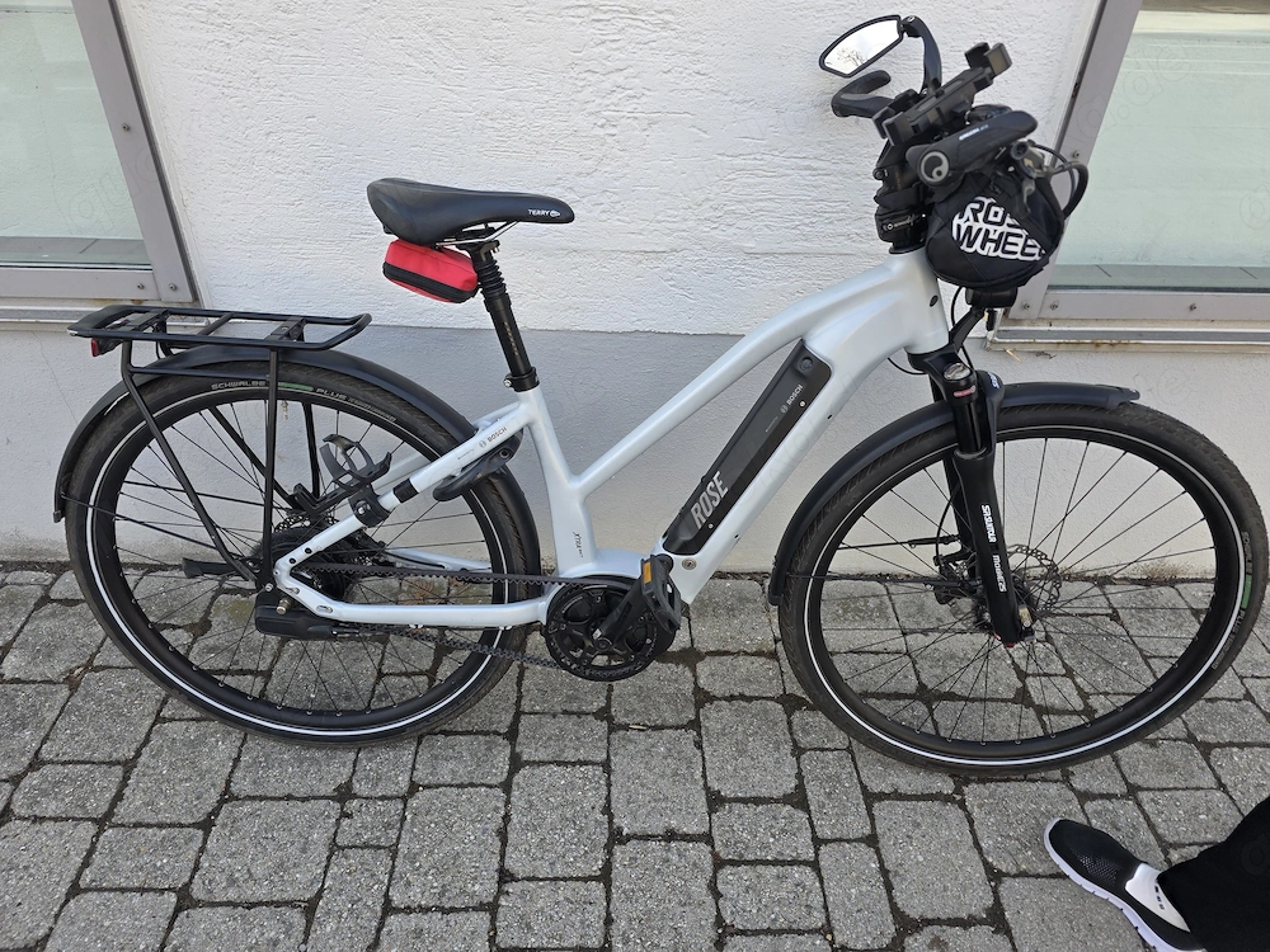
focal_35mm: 23
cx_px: 635
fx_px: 844
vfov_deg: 58.9
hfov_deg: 73.9
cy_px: 476
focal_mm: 6.3
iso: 64
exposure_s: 1/359
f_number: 1.7
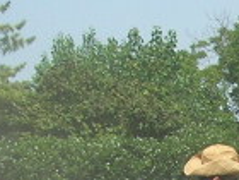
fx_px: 1919
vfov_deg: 5.2
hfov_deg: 6.9
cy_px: 357
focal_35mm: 278
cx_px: 468
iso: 64
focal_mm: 7.8
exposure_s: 1/493
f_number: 4.8
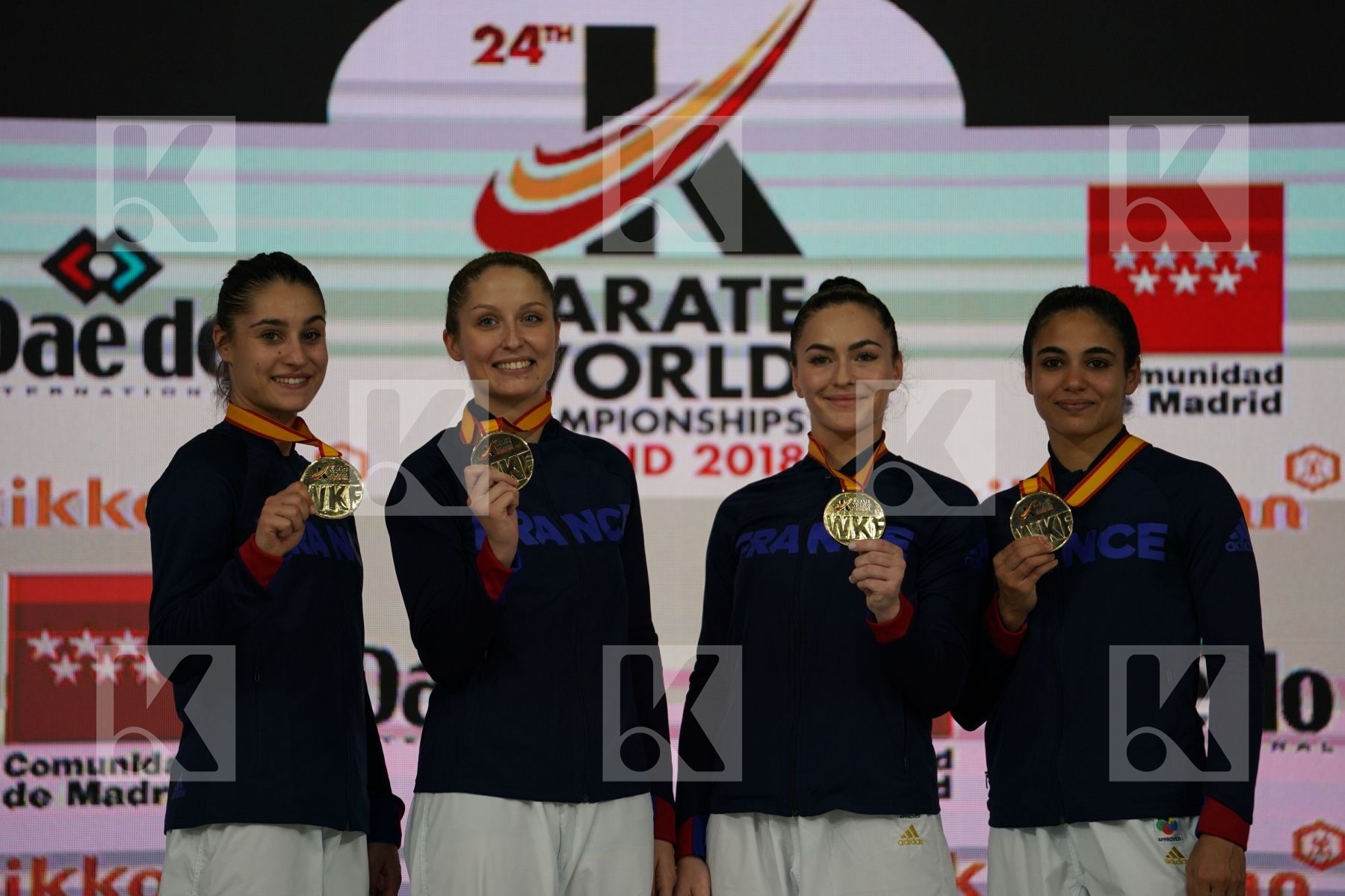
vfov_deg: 7.0
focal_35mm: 195
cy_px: 448
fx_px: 7285
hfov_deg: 10.5
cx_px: 672
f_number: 2.8
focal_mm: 195
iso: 640
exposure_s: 1/250
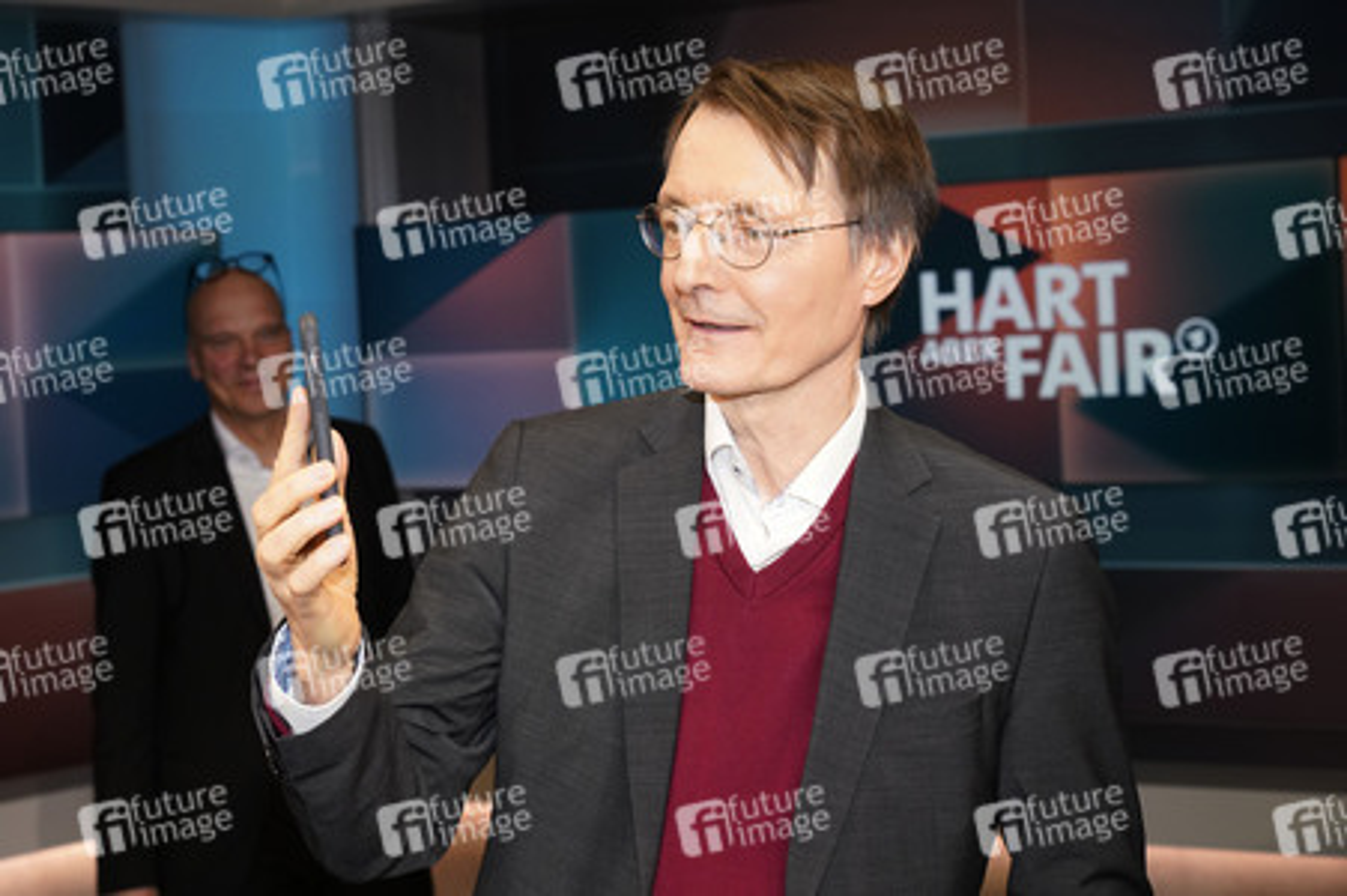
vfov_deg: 28.6
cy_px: 448
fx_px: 1757
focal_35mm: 47
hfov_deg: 41.9
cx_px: 674
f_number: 5
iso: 2000
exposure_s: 1/160
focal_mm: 47
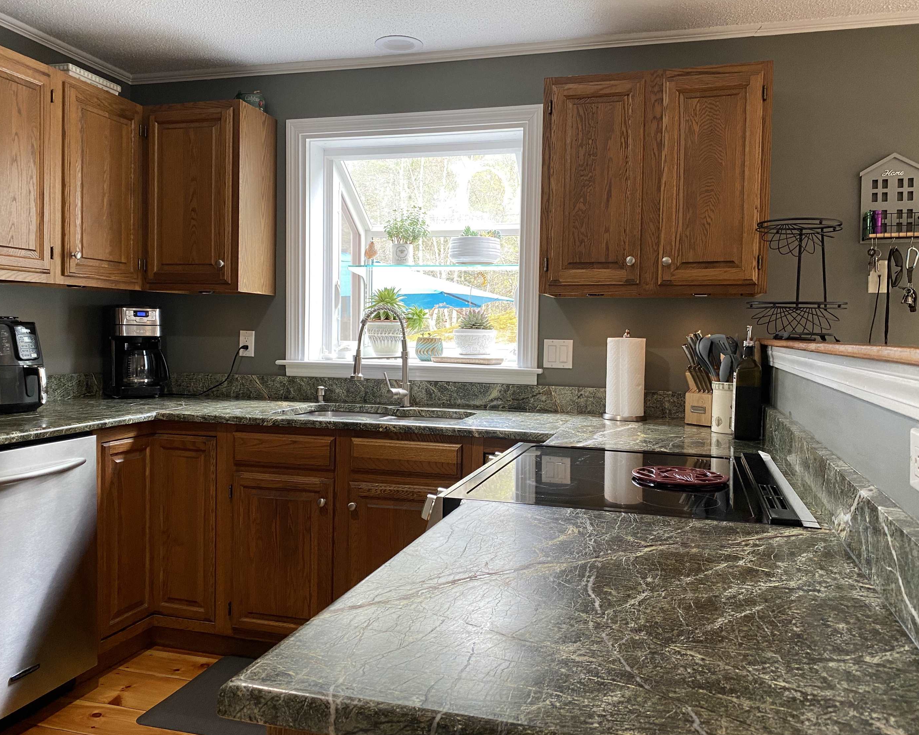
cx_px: 457
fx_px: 762
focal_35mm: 28
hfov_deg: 62.2
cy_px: 362
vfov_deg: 51.5
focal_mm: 4.25
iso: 125
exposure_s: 1/60
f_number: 1.8
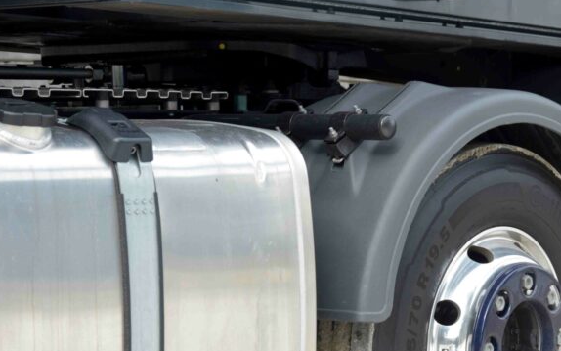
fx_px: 1529
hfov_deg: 20.4
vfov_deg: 13.0
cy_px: 262
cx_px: 489
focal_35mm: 100
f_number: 7.1
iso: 320
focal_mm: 55
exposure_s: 1/200
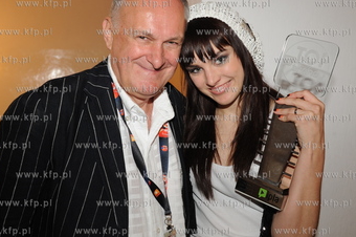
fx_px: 464
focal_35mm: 47
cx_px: 180
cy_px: 103
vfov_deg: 28.6
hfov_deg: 41.9
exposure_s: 1/60
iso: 800
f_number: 5.6
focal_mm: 40
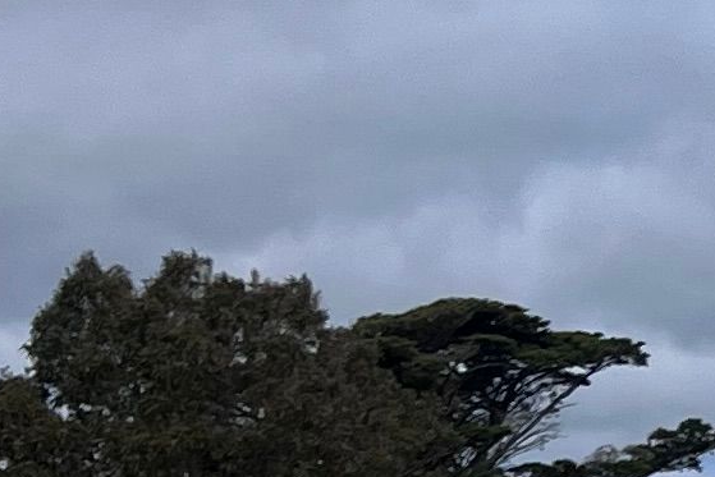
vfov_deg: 6.6
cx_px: 1369
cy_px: 1301
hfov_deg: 9.9
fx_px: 3874
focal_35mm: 195
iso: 50
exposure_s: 1/10309
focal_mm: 5.7
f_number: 1.5
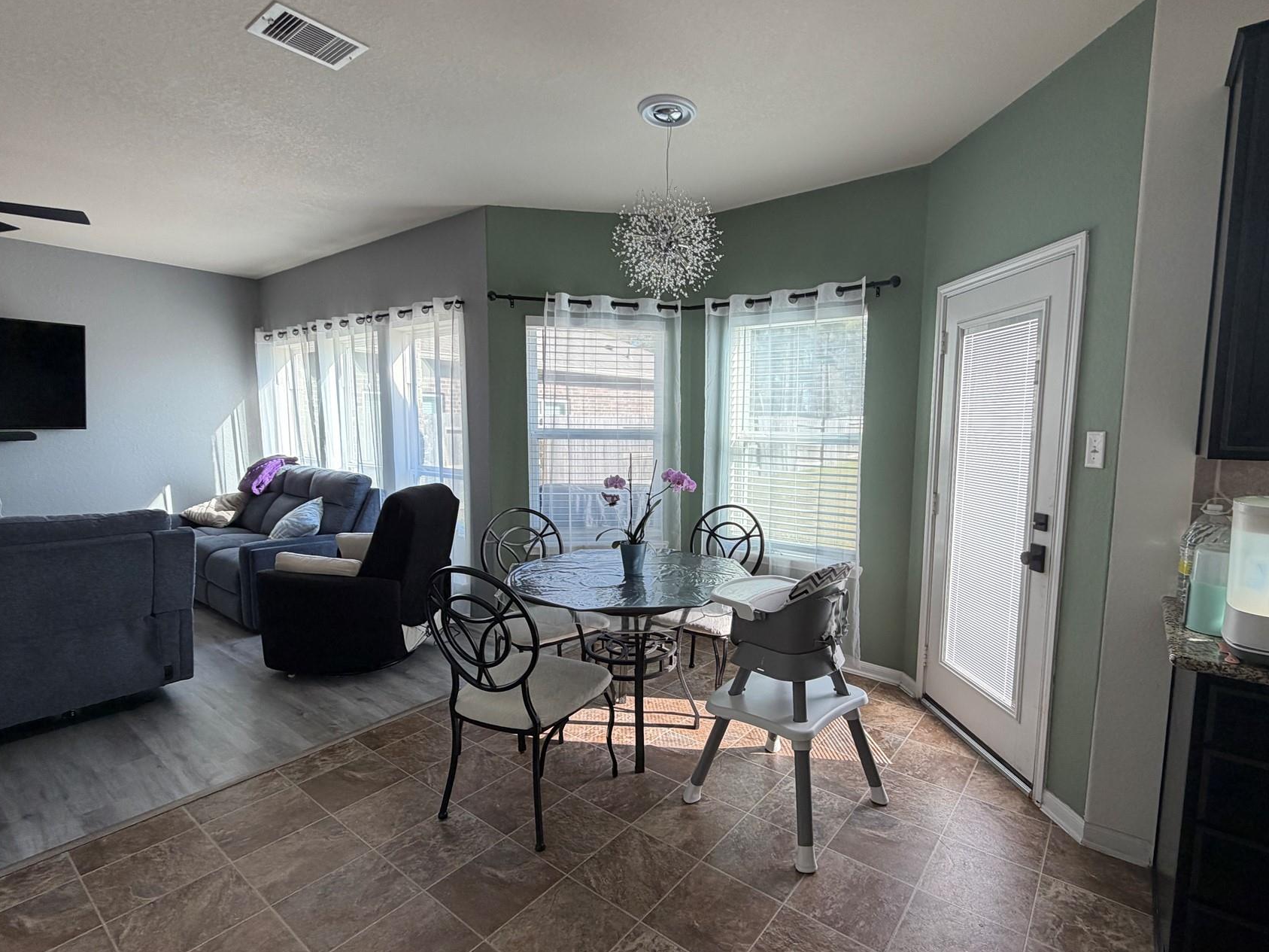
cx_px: 692
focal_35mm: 17
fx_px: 623
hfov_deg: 90.8
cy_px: 486
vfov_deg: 74.7
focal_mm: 2.22
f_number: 2.2
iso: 80
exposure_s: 1/121
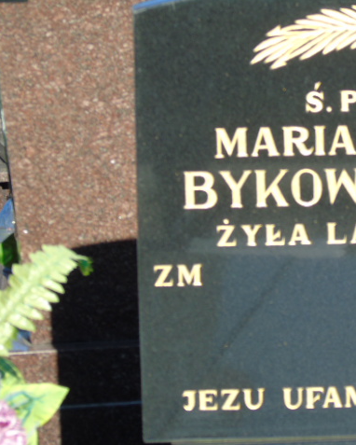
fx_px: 2448
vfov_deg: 10.4
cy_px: 222
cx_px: 287
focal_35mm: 186
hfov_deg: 8.3
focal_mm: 25
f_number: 4.7
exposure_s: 1/250
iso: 80
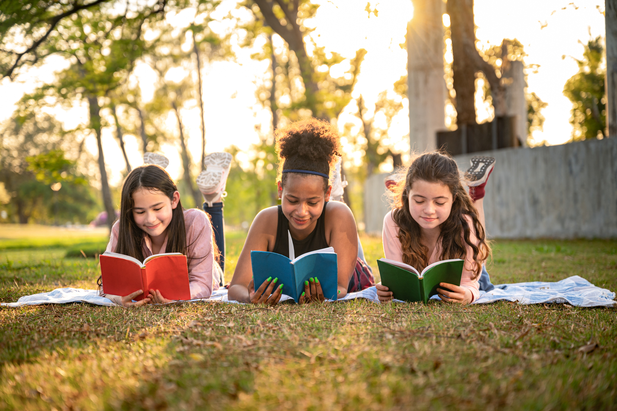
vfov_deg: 19.4
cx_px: 308
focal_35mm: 70
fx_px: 1199
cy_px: 206
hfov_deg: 28.9
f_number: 3.2
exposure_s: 1/400
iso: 250
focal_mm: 70
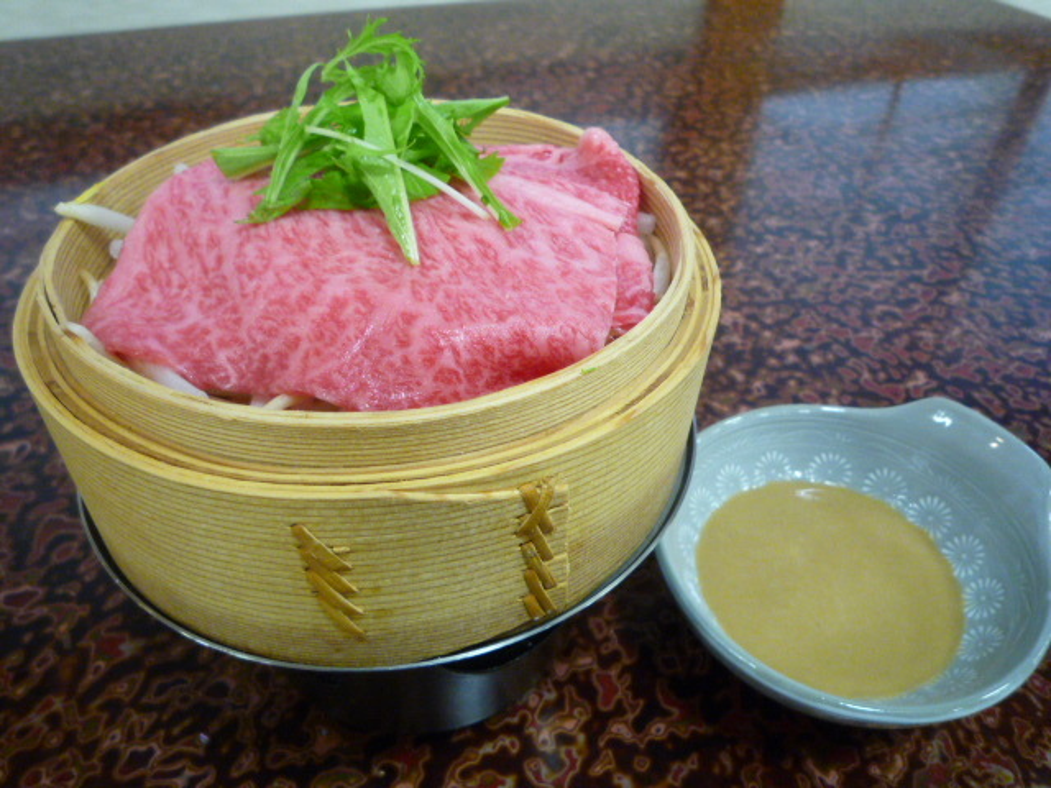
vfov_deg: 54.9
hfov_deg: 69.4
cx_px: 526
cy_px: 394
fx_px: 759
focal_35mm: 25
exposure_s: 1/13
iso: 400
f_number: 2.8
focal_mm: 4.4
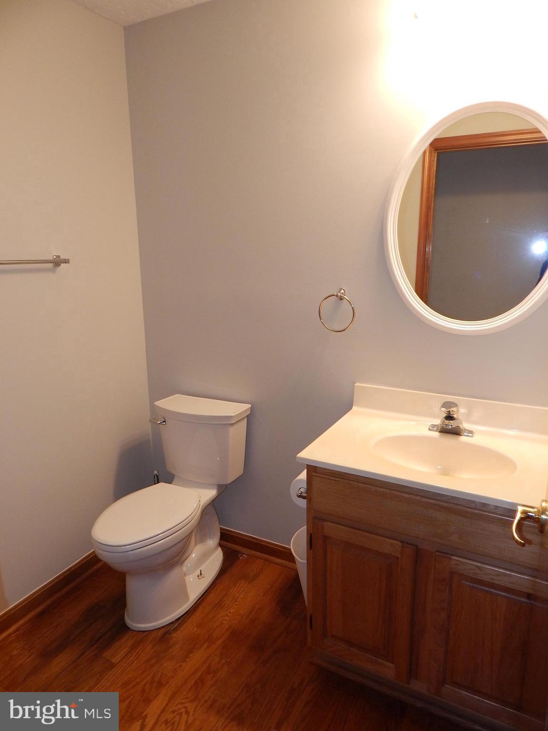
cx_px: 274
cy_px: 366
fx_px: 464
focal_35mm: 22
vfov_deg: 76.4
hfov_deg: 61.1
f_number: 3
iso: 180
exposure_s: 1/30
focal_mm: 4
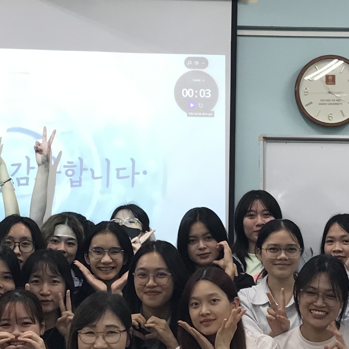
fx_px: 1129
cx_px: 175
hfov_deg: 17.6
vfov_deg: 17.5
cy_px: 216
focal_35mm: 99
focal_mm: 3.99
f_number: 1.8
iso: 32
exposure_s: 1/50
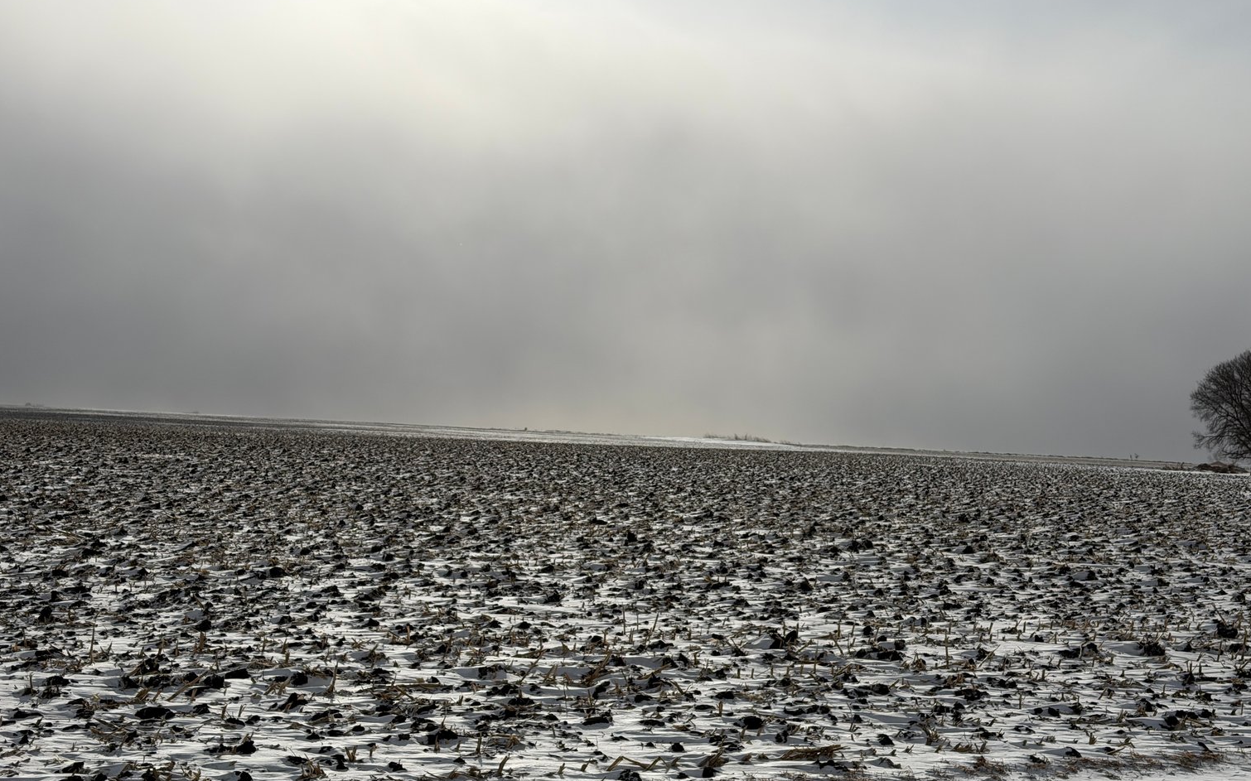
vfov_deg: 25.3
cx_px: 625
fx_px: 1738
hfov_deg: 39.6
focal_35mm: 51
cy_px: 419
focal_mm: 6.76
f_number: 1.78
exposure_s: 1/27778
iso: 80
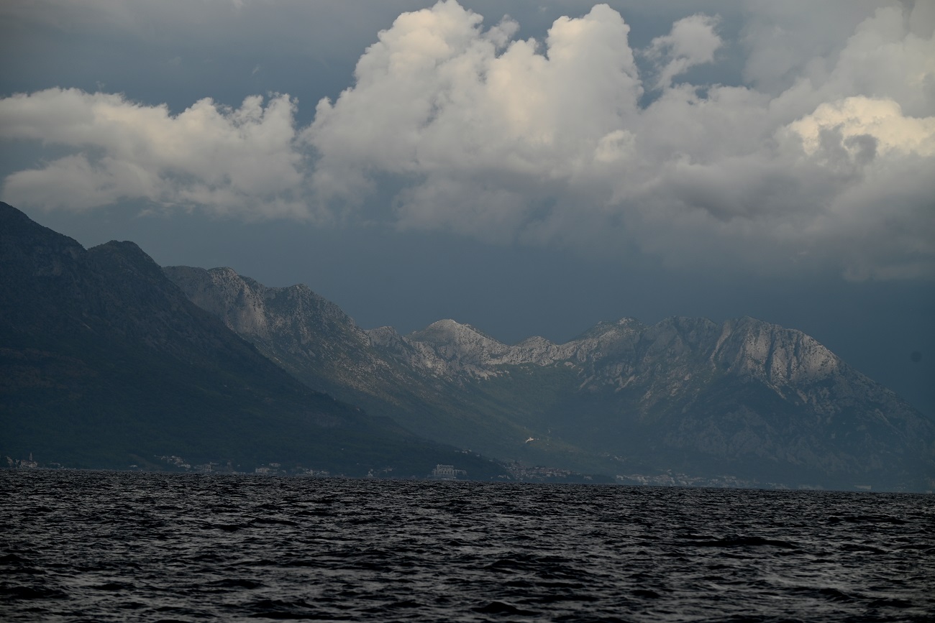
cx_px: 468
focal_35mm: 135
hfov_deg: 15.2
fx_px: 3506
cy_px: 312
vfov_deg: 10.2
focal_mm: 135
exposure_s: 1/800
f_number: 7.1
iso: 100
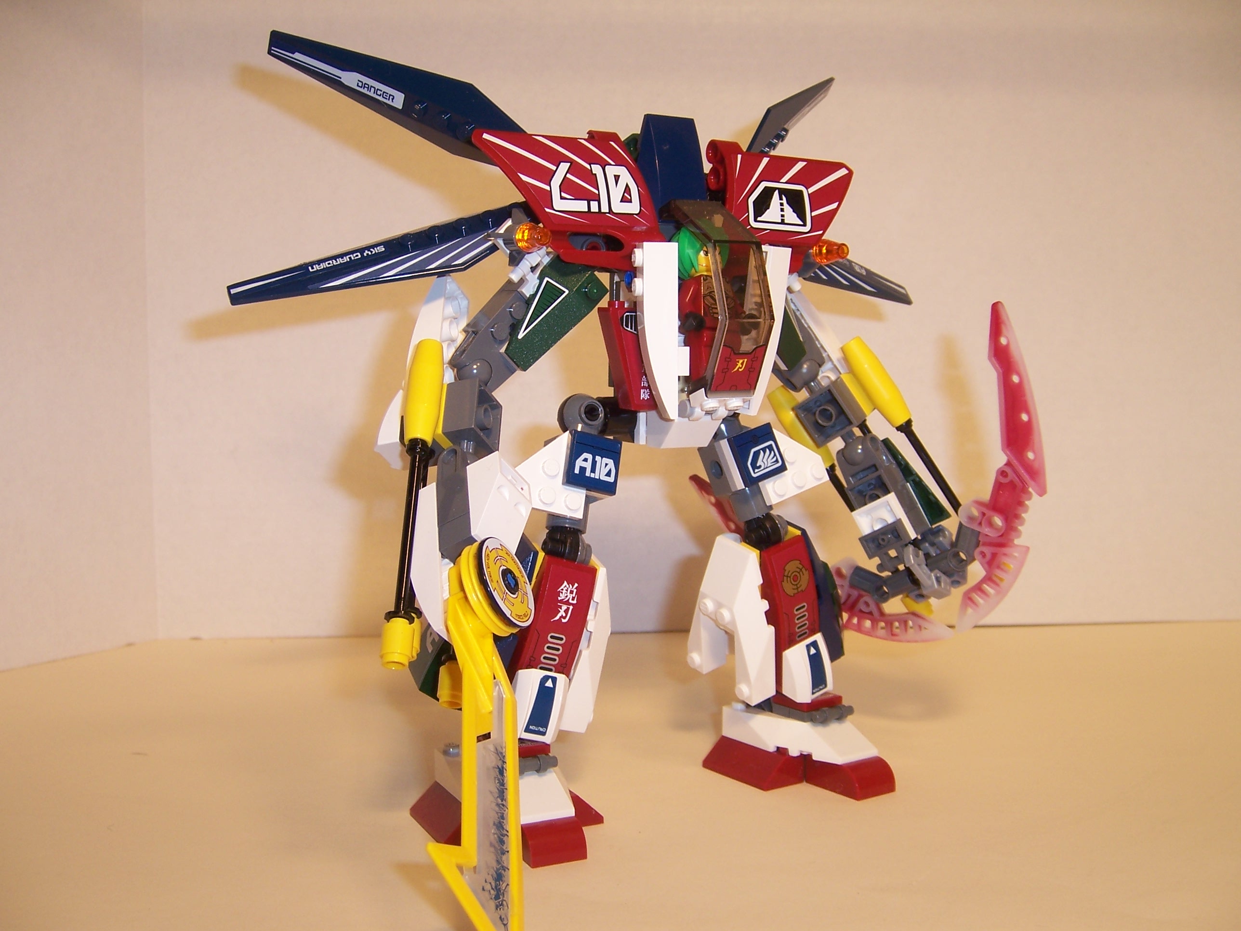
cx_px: 620
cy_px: 466
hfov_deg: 51.4
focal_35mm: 36
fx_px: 1291
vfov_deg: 39.7
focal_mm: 6.2
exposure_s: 1/200
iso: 80
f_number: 2.8
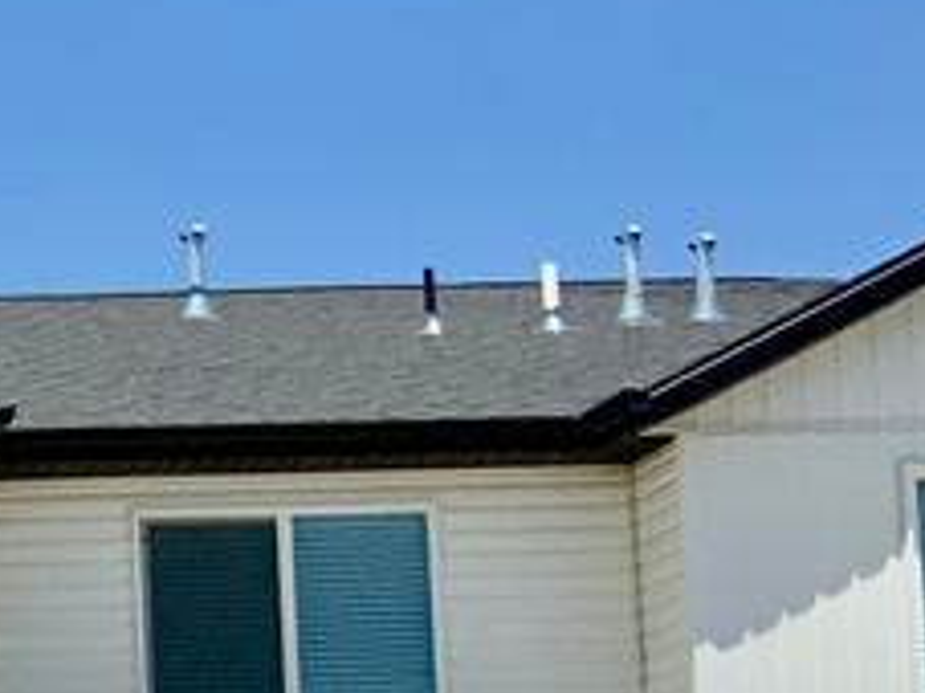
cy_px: 1052
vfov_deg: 10.9
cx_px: -1011
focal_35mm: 131
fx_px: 3499
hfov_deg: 12.8
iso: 20
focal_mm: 3
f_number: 1.8
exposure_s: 1/3788
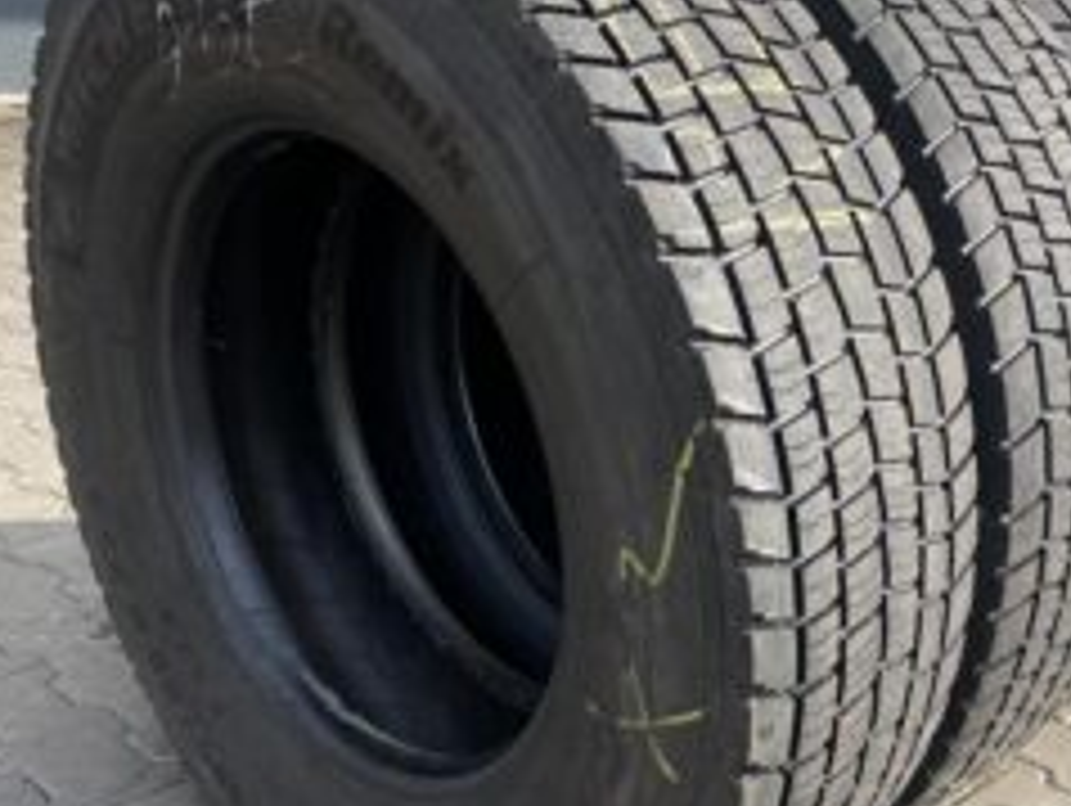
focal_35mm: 47
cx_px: 796
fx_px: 1456
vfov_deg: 30.9
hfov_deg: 39.4
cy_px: 430
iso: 32
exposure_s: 1/905
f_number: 1.8
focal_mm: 4.25
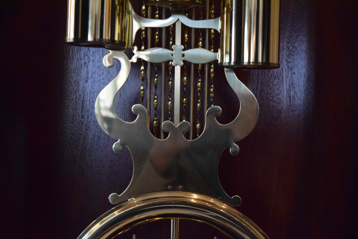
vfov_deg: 16.6
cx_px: 179
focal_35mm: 82
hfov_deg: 24.6
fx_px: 820
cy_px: 120
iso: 6400
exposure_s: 1/30
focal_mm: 55
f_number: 5.6
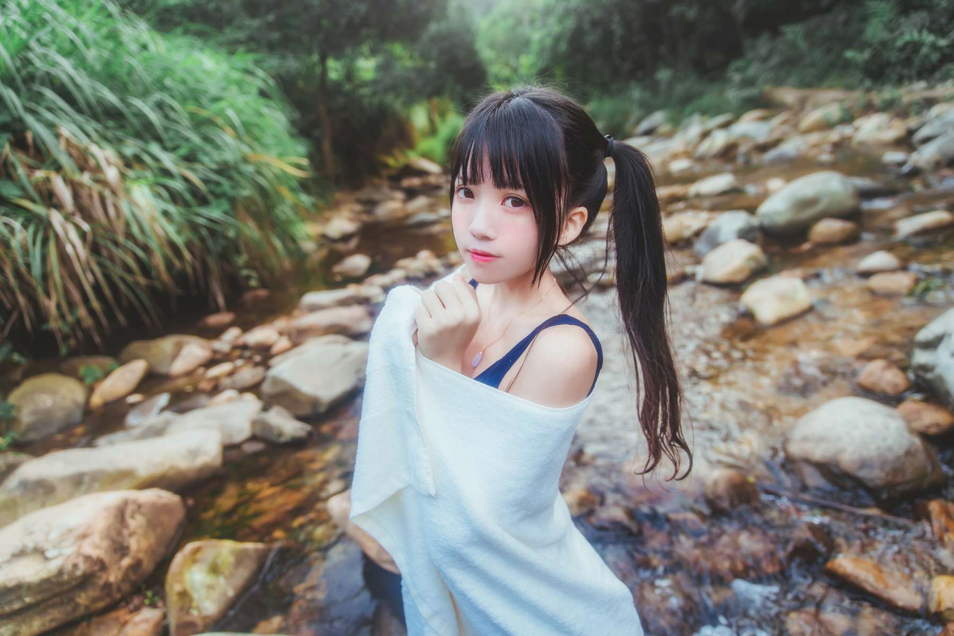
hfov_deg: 73.7
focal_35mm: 24
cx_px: 477
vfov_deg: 53.2
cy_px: 318
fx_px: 636
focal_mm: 24
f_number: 2.8
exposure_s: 1/80
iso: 320
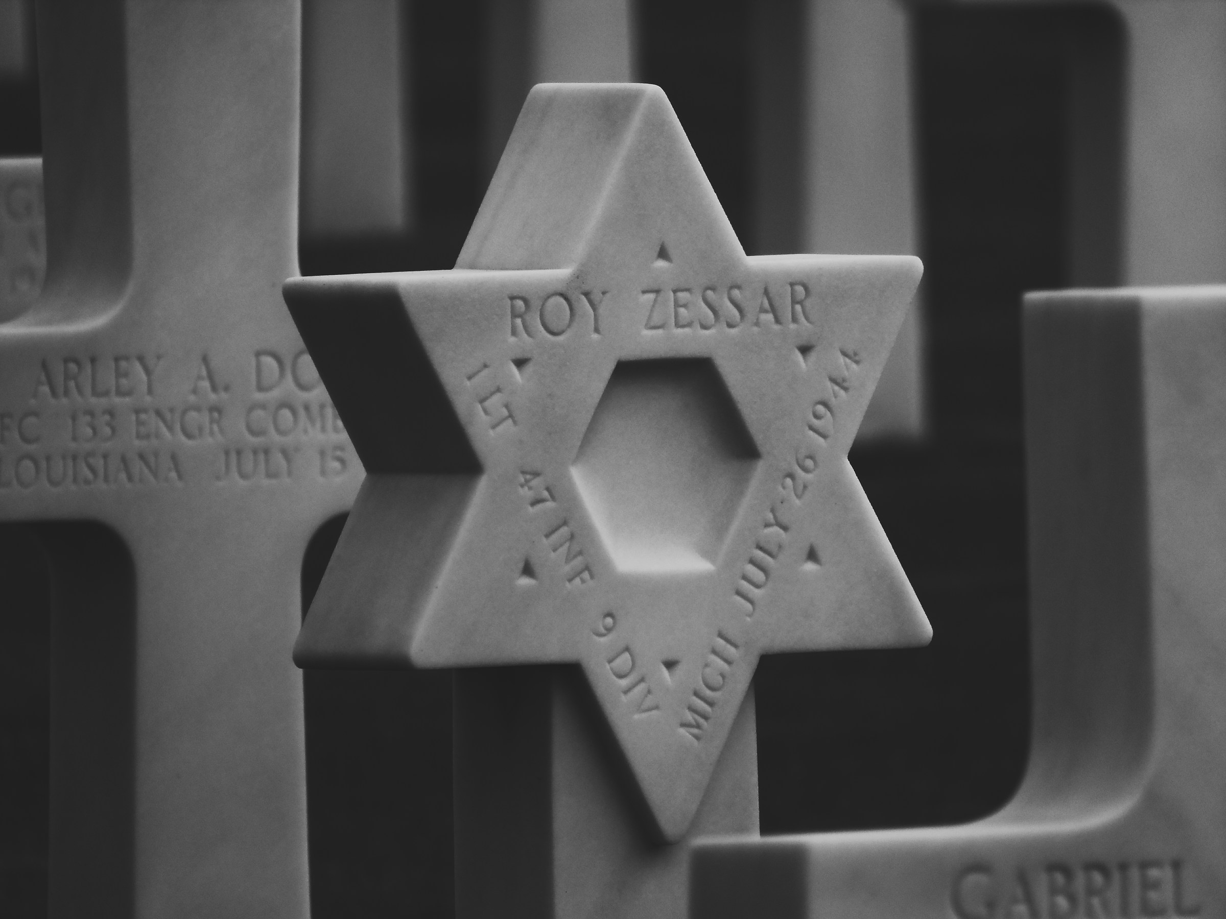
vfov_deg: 1.3
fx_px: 41651
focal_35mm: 1176
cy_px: 460
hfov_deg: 1.7
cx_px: 613
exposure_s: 1/250
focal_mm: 210
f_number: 6.4
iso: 200
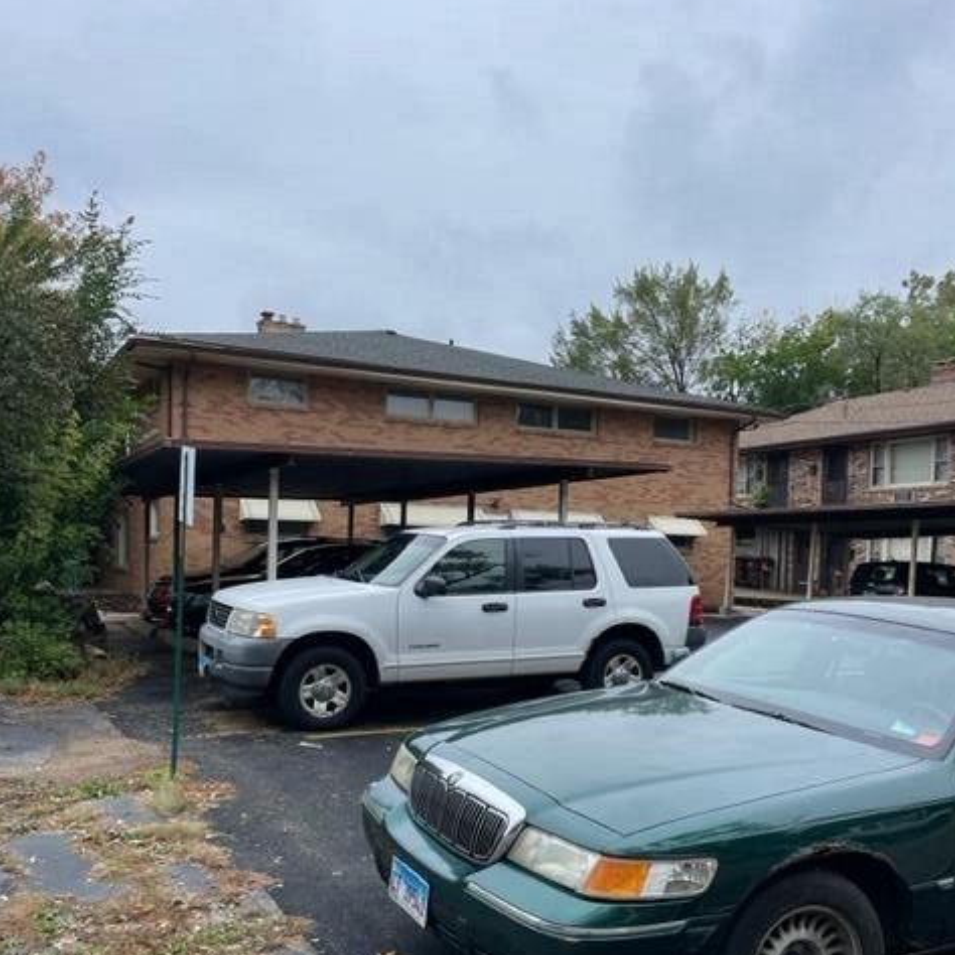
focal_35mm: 31
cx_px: 478
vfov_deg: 52.1
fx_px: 968
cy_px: 580
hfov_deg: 52.5
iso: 32
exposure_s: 1/1531
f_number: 1.6
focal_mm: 4.2
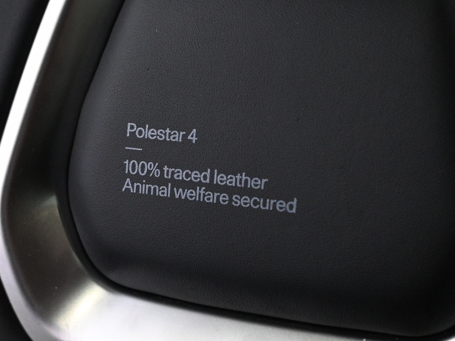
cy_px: 149
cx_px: 249
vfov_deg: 24.4
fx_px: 789
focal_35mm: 60
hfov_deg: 32.2
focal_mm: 20
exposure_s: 1/25
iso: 1600
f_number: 3.8
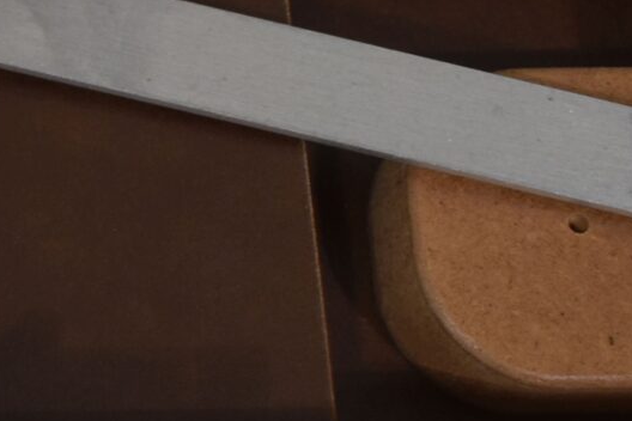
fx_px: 2809
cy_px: 157
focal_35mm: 160
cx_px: -704
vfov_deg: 8.6
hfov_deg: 11.4
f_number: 5.6
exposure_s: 1/125
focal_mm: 22
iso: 360
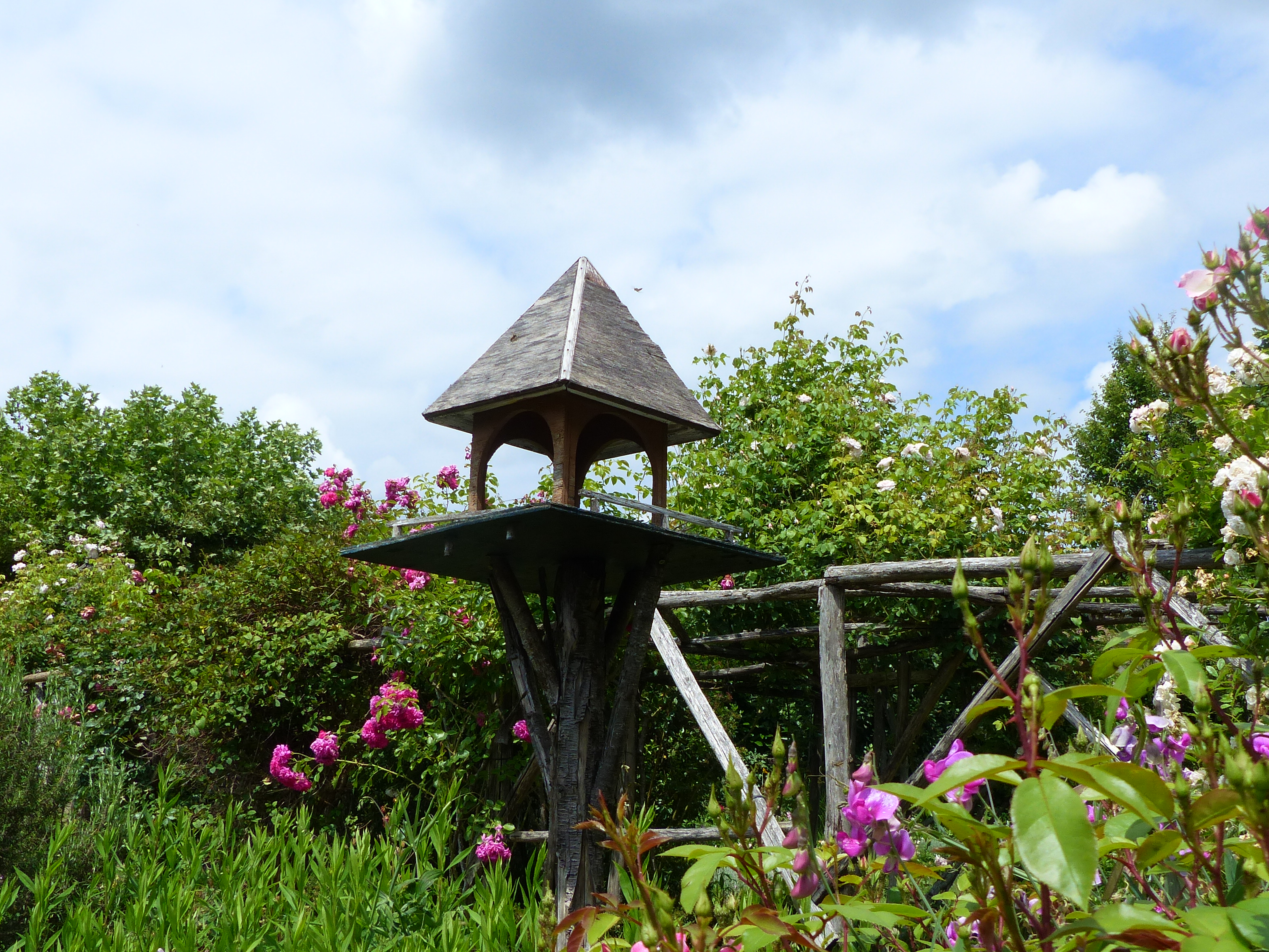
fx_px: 1356
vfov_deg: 38.6
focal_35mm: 37
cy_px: 515
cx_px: 684
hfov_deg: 50.1
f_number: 4
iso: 100
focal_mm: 5.3
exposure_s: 1/1000
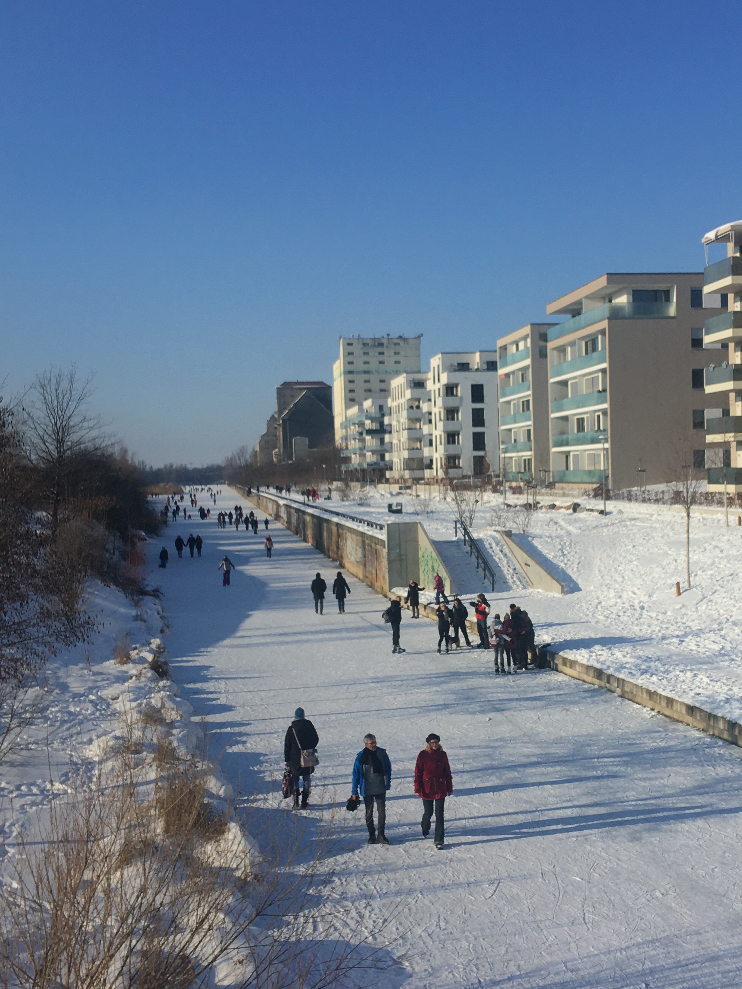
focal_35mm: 45
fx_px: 1286
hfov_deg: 32.0
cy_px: 541
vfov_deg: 42.0
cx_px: 474
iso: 25
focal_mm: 4.15
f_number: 2.2
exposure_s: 1/3077
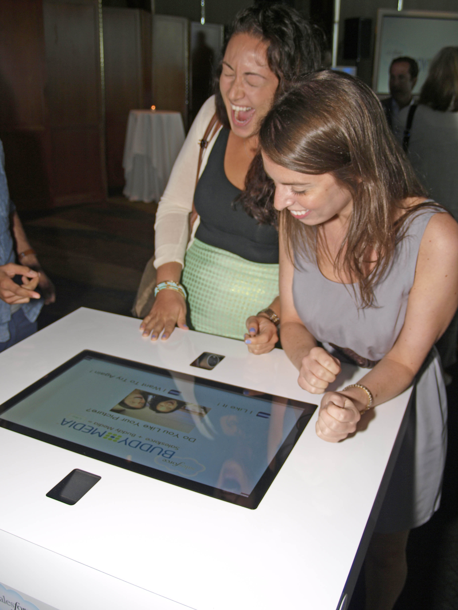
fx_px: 635
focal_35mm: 36
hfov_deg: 39.7
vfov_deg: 51.4
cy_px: 305
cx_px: 229
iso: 100
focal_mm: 18
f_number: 3.7
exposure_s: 1/60
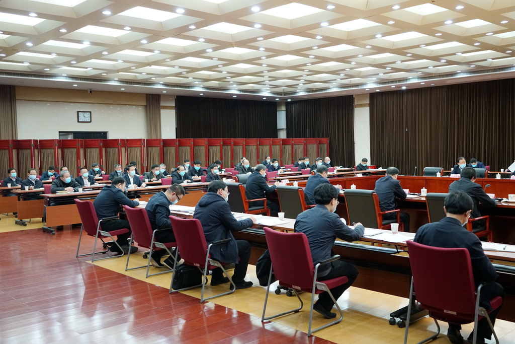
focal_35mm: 36
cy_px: 172
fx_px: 515
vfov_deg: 36.9
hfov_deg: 53.1
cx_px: 258
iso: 5000
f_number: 4
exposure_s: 1/125
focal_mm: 36
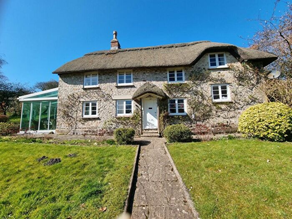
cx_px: 146
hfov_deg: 106.2
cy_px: 110
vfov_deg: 89.9
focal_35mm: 13
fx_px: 110
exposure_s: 1/1492
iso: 50
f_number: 2.2
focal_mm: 2.2
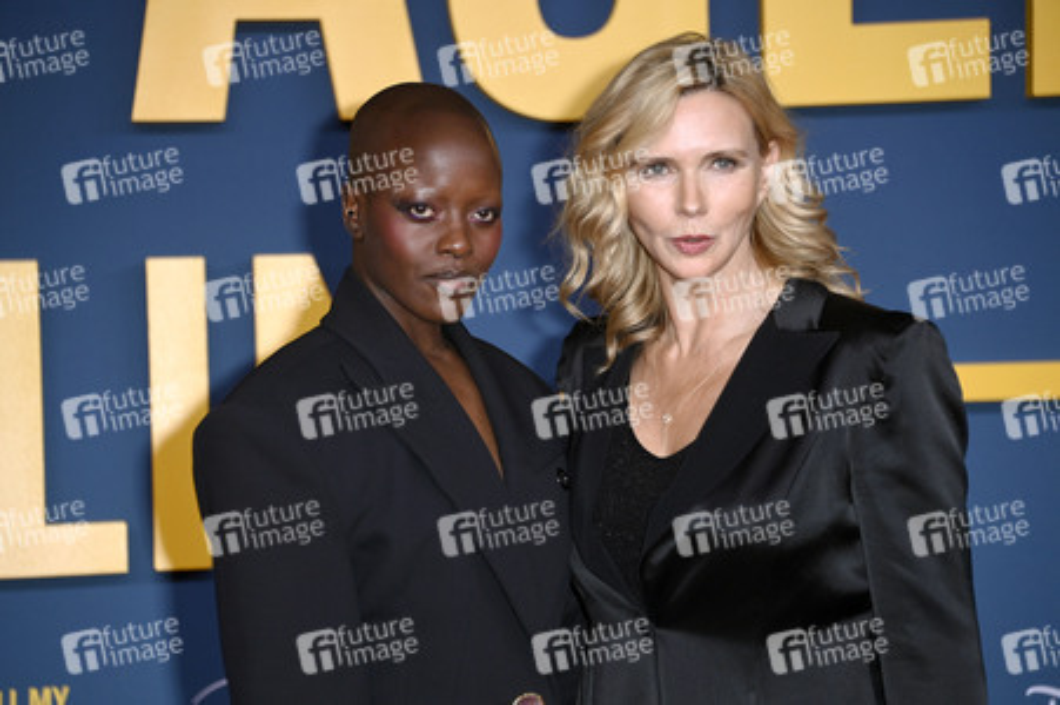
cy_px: 352
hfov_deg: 12.1
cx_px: 530
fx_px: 5002
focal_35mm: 170
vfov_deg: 8.1
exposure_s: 1/200
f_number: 5.6
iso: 800
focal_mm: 170
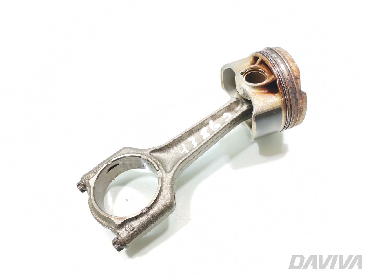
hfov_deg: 67.3
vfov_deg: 53.1
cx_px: 186
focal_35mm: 26
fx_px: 279
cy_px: 139
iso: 100
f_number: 1.8
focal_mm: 4.75
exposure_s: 1/100
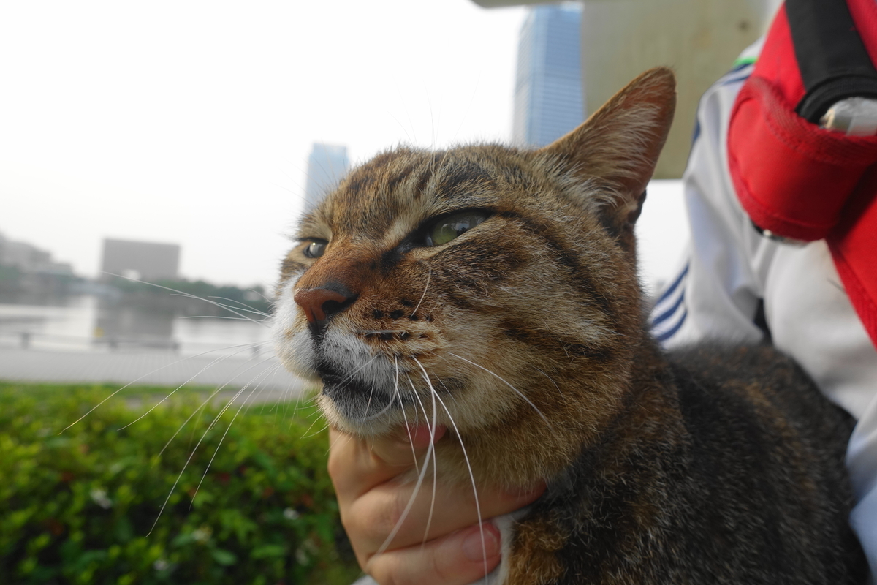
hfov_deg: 73.7
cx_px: 438
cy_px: 292
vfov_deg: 53.1
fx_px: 585
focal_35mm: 24
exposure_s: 1/320
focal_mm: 8.8
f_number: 4
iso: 125
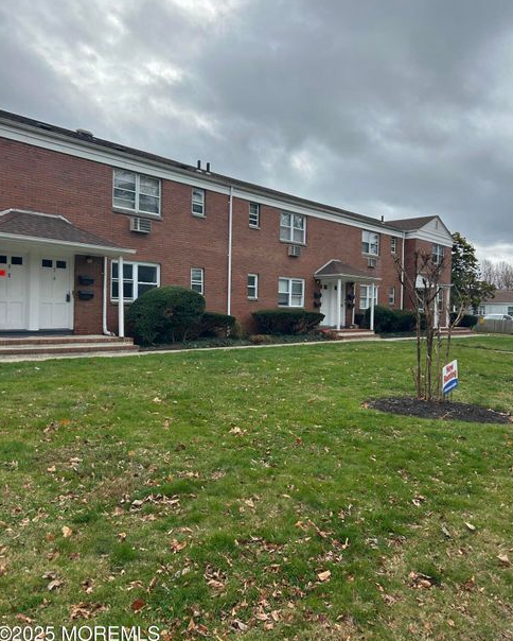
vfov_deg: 62.2
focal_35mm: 28
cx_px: 260
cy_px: 313
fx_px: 531
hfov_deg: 51.6
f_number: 1.5
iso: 50
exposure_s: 1/2915
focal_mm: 5.7
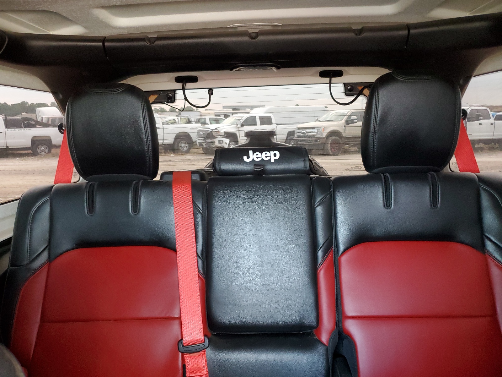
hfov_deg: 67.3
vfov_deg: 53.1
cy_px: 188
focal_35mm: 26
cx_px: 251
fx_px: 377
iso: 329
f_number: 1.5
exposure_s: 1/40
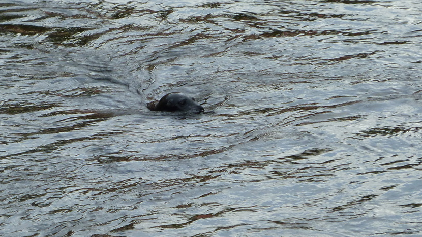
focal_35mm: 420
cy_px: 127
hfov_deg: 5.1
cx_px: 157
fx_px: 4700
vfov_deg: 2.9
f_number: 5.9
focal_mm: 36
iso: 100
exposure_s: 1/125
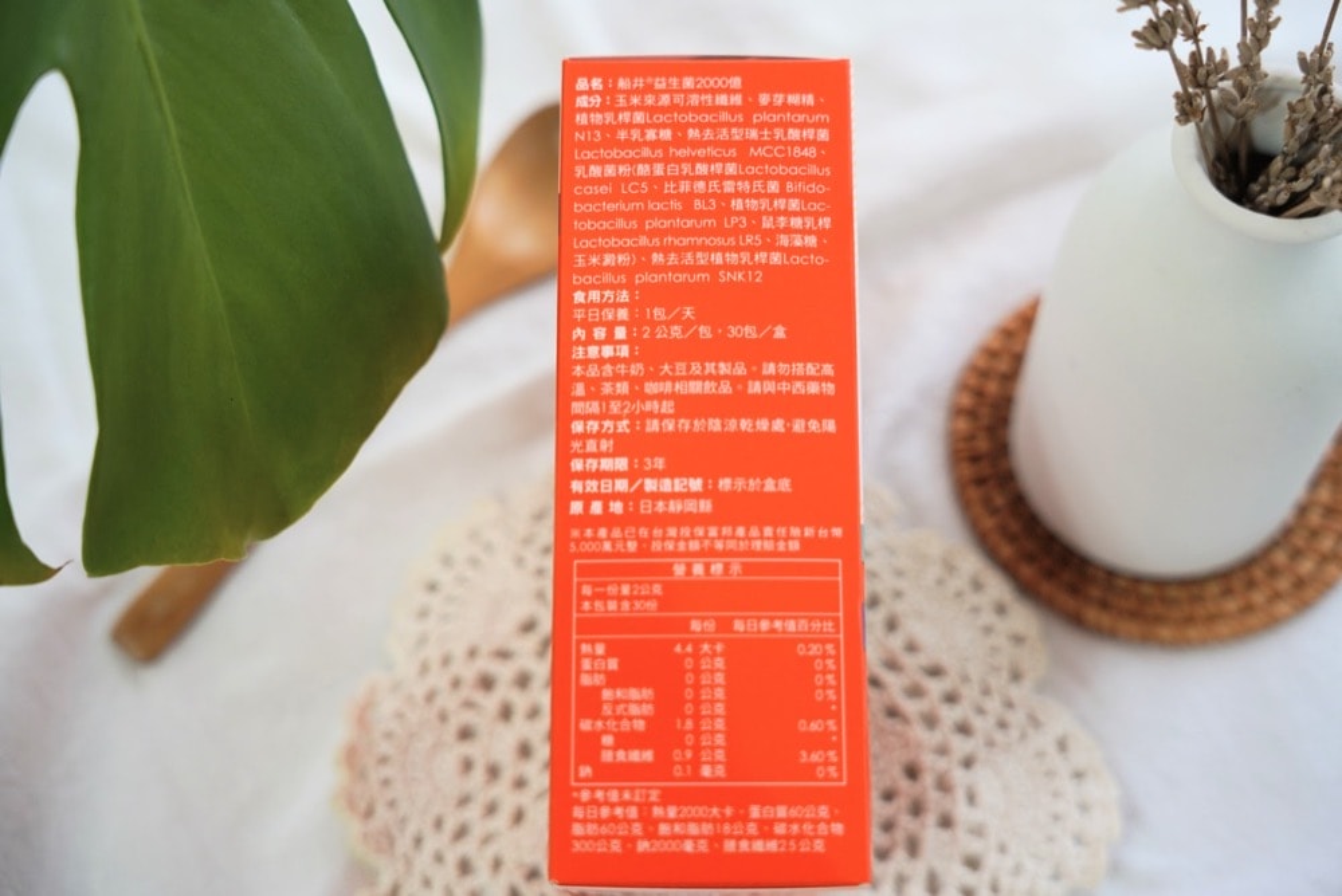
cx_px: 671
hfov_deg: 37.5
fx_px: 1977
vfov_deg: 25.6
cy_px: 448
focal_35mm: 53
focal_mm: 53
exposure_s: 1/160
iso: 500
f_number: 4
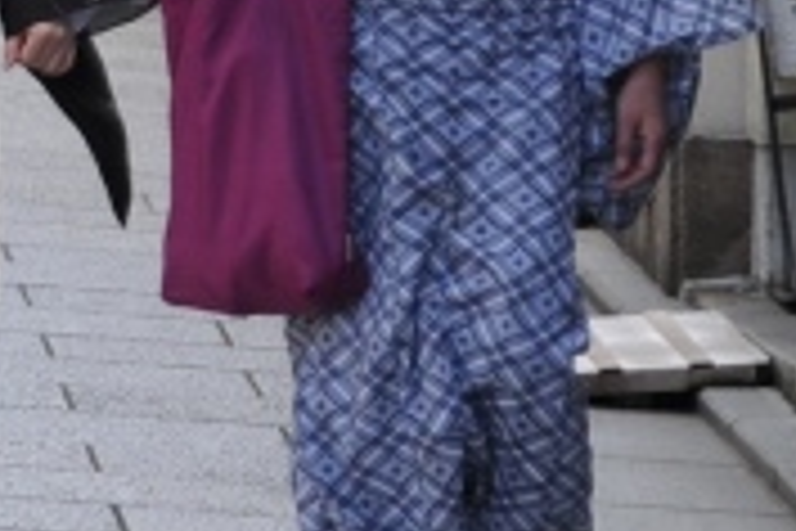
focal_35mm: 406
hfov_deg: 5.0
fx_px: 8976
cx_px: -414
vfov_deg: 3.4
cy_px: -97
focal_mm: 60
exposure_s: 1/320
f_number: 4.2
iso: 200
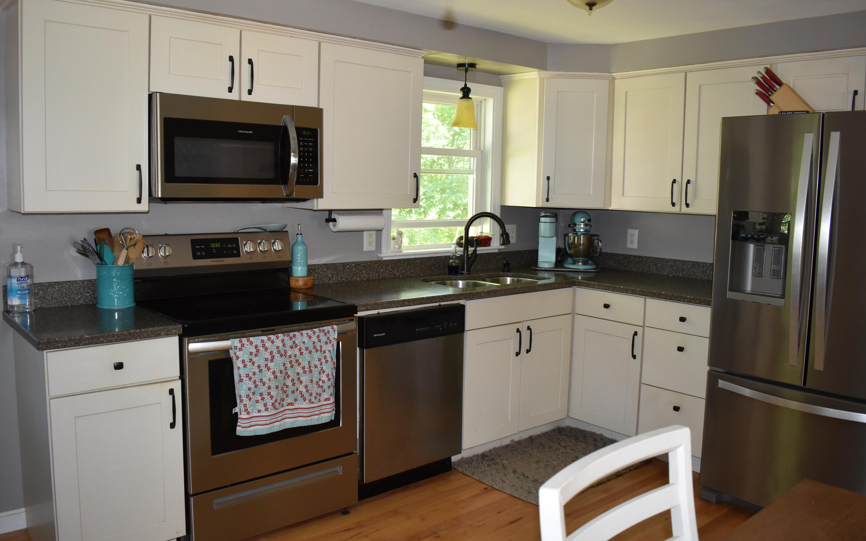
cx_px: 427
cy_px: 265
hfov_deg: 64.6
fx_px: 684
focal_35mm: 29
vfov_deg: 43.1
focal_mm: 18
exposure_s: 1/60
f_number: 4
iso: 800
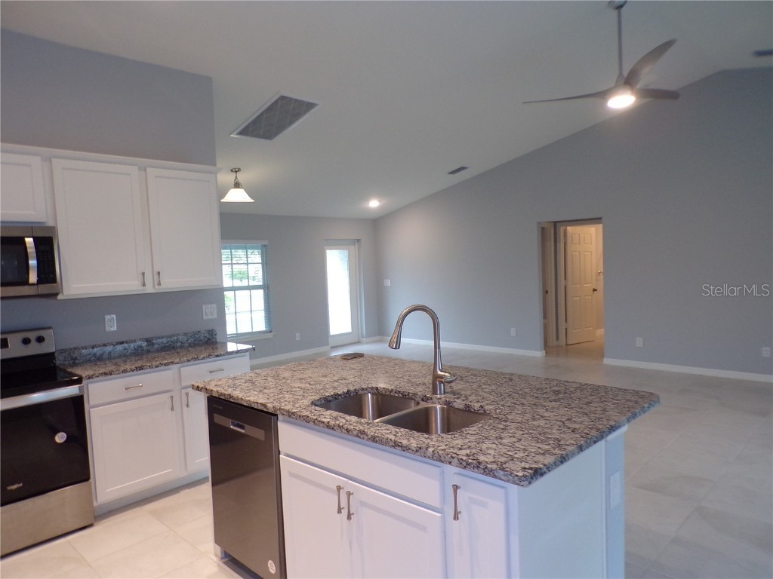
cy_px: 290
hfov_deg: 71.6
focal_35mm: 24
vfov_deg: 56.8
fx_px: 536
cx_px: 386
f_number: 3
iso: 200
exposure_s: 1/34
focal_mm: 4.3
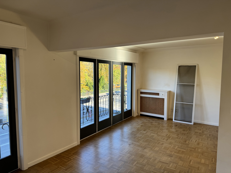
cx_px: 116
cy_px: 86
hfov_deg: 71.6
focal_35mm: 24
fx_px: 160
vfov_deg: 56.8
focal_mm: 6.76
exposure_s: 1/155
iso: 64
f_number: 1.78
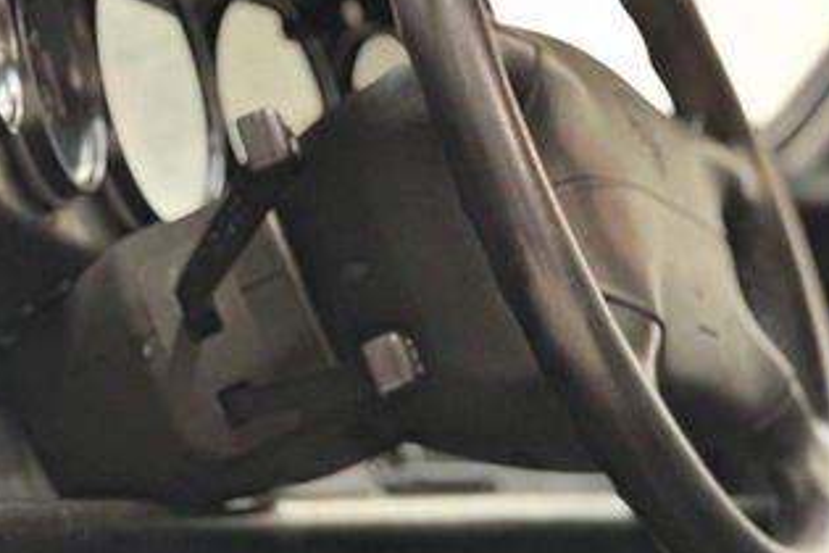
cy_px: 434
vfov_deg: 7.0
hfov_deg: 10.5
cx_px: 400
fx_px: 4490
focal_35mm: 195
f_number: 2.8
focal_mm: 9
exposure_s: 1/14
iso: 1000
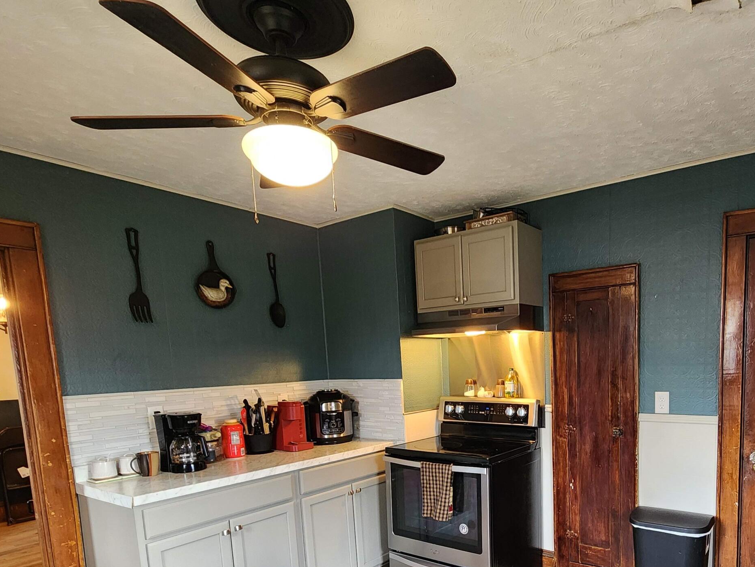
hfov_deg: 76.8
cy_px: 418
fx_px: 458
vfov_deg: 60.3
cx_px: 496
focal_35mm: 21
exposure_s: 1/40
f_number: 2.2
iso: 320
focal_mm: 2.2
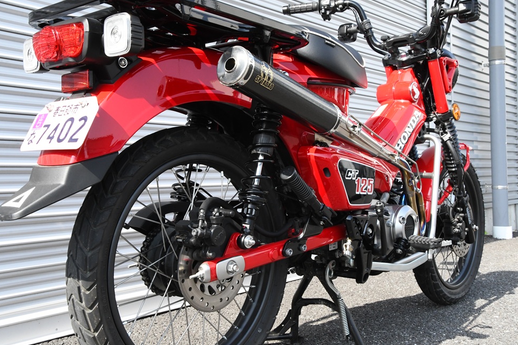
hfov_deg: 48.5
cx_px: 264
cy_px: 170
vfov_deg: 33.4
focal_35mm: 40
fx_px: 575
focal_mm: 26
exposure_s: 1/320
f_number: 14
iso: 2000
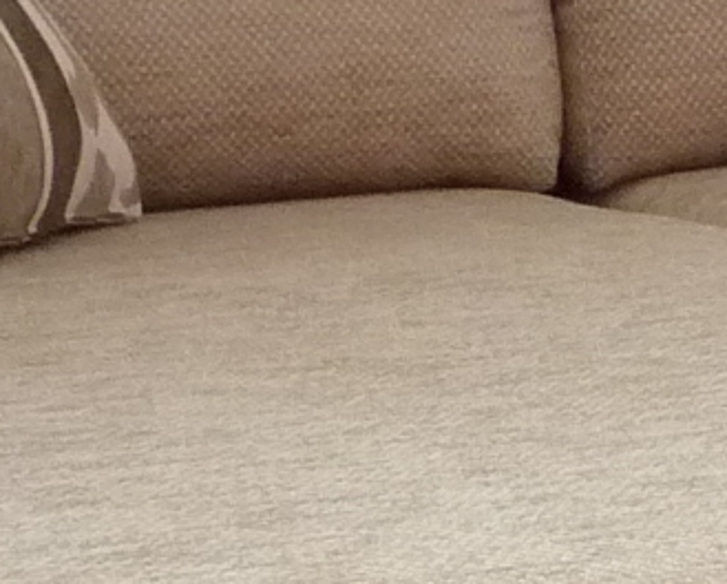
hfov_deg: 10.8
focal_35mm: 176
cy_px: 332
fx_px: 3791
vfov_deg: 8.8
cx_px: 789
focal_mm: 4.4
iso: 400
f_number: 2.8
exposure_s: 1/20
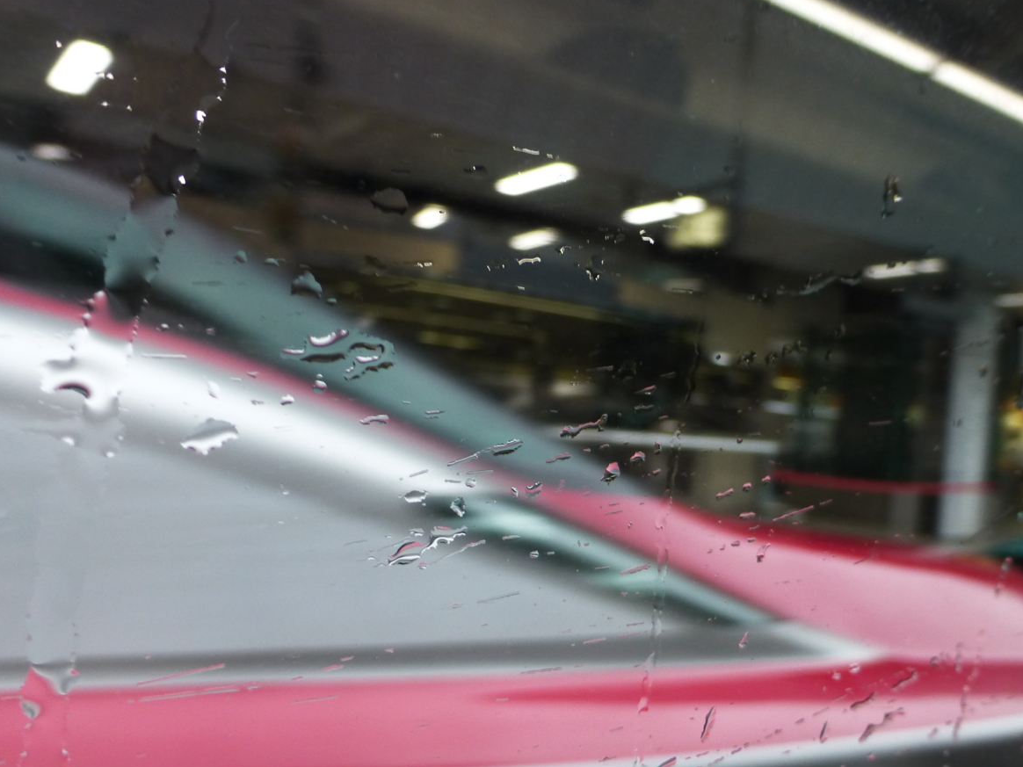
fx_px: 975
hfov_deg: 55.3
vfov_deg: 42.5
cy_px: 491
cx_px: 532
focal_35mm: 33
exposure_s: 1/60
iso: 125
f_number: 3.3
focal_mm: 4.3
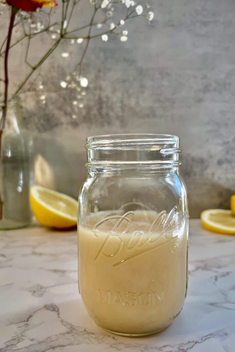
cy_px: 177
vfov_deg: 65.5
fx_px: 274
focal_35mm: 28
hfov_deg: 46.3
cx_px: 131
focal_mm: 5.7
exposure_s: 1/121
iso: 80
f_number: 1.5
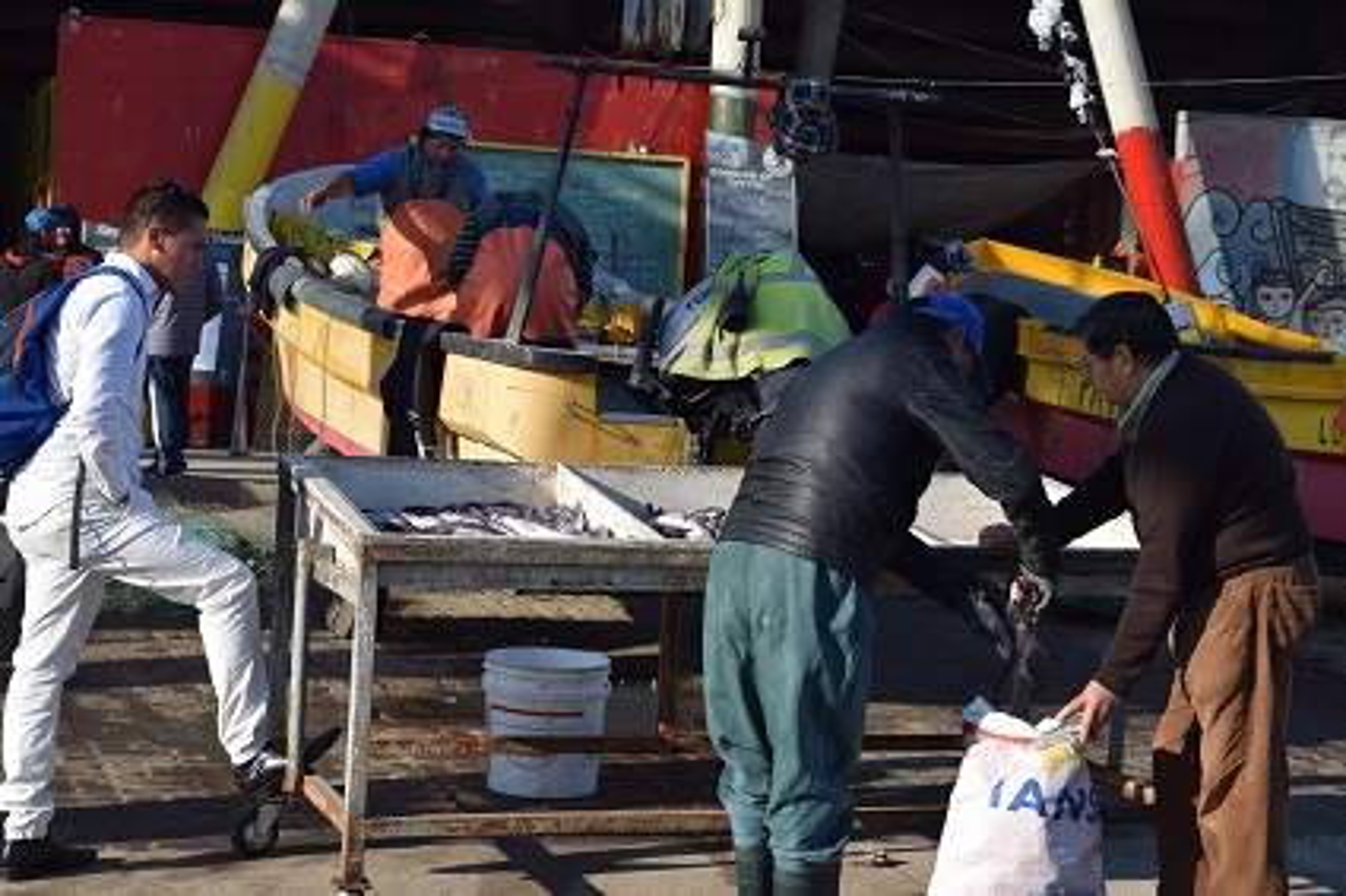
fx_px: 2691
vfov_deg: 18.9
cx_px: 673
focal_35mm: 72
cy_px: 448
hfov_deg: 28.1
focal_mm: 48
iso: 200
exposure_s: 1/320
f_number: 9
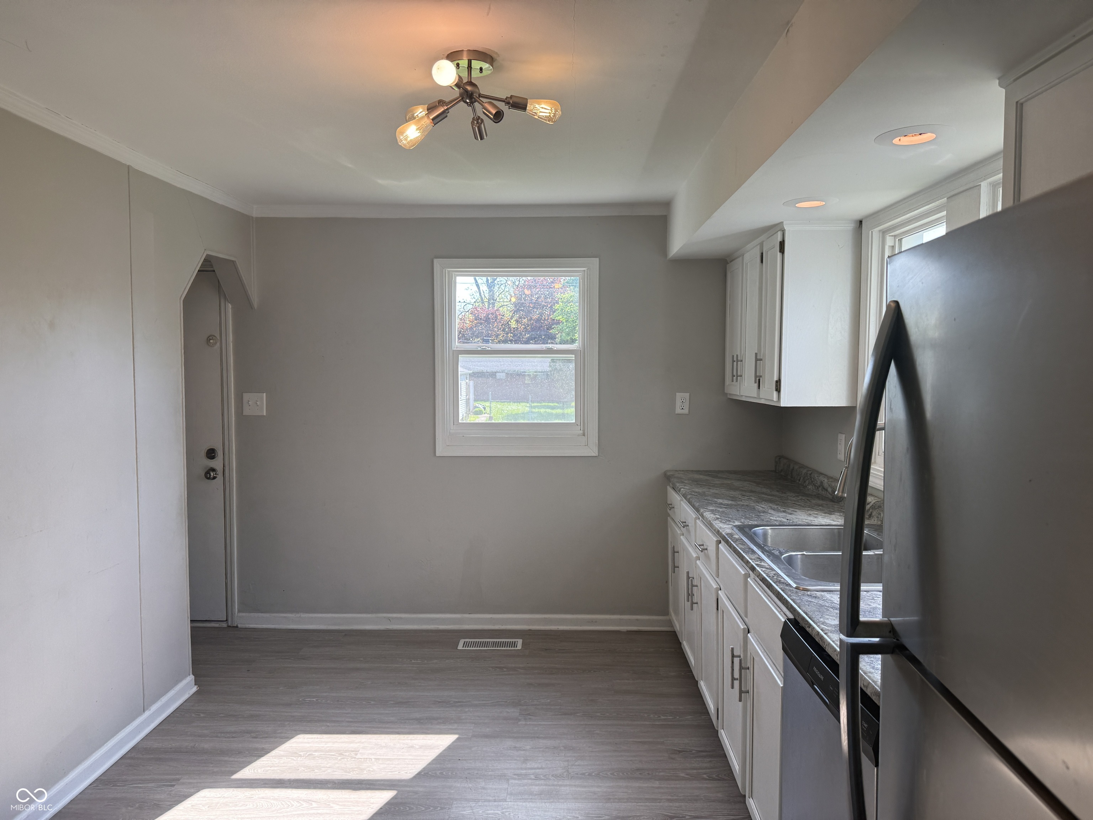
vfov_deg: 56.8
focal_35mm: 24
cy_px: 410
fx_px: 758
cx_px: 546
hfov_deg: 71.6
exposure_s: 1/289
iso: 80
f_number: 1.78
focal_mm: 6.76
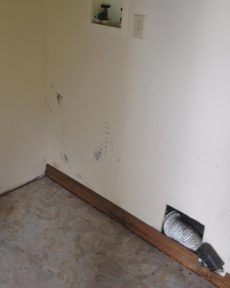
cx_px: 86
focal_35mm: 45
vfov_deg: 40.9
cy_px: 107
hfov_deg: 33.3
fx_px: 383
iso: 80
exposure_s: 1/20
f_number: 2.4
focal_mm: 4.12
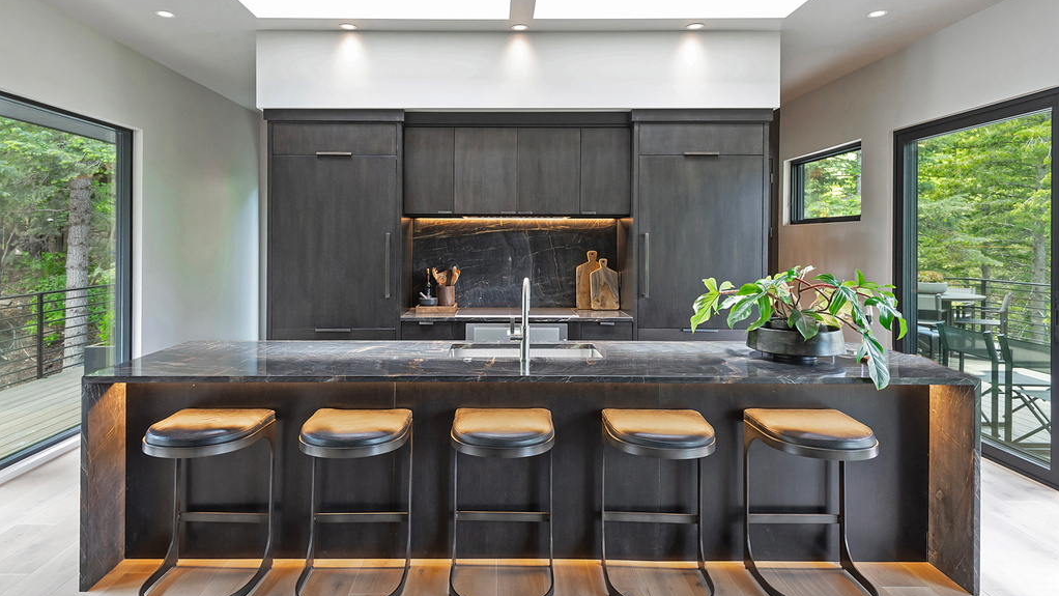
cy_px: 281
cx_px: 530
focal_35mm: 21
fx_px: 590
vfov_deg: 53.6
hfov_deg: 83.8
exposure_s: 1/15
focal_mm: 20
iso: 1000
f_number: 7.1
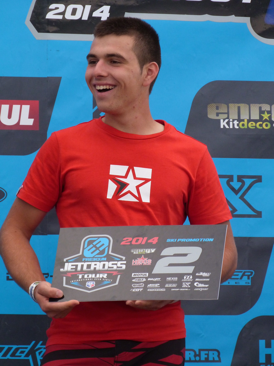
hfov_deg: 4.9
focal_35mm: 304
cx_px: 137
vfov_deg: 6.5
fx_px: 3208
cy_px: 183
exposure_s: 1/500
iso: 320
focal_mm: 54.7
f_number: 4
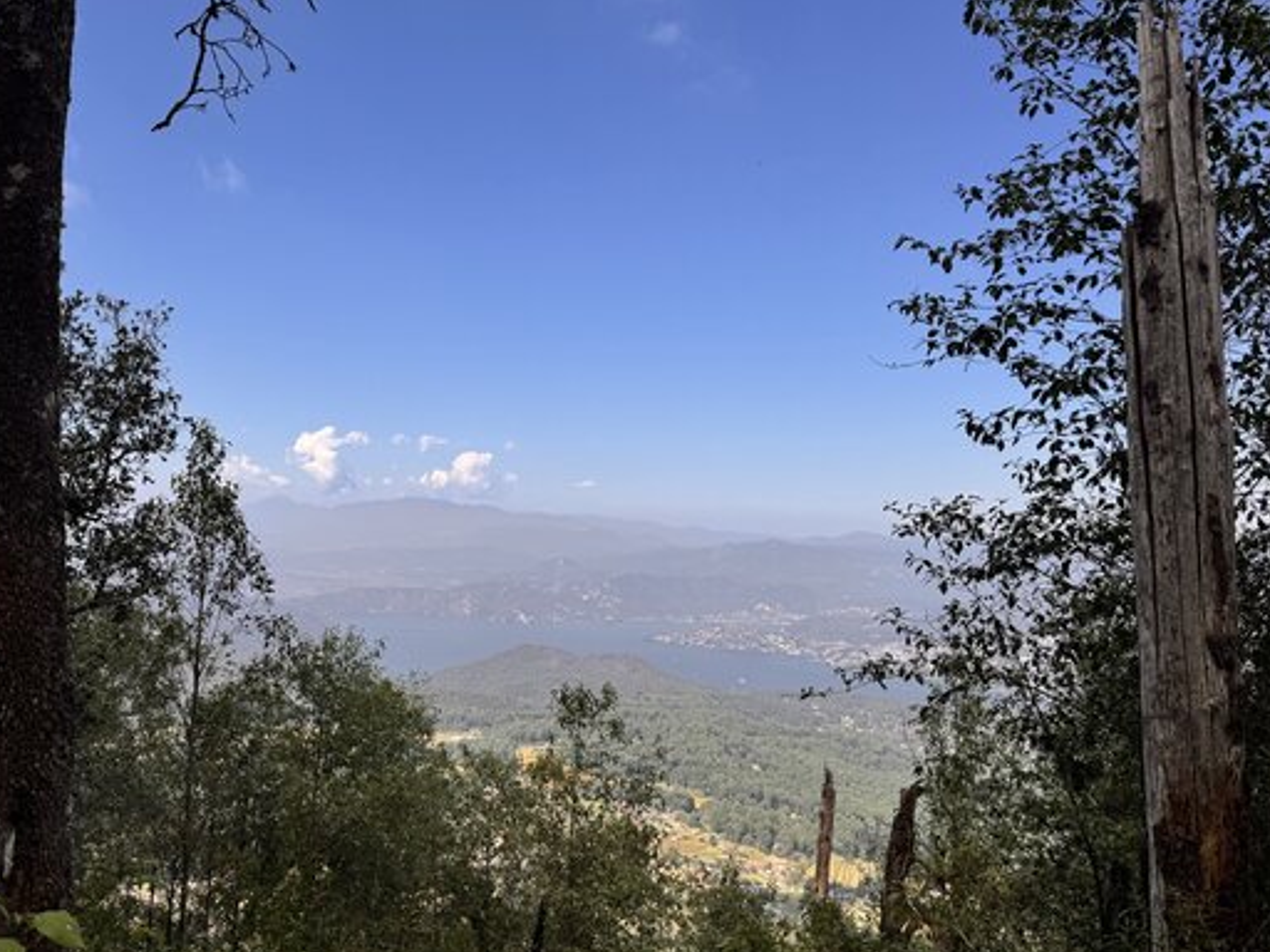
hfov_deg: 59.3
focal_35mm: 30
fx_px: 1101
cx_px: 484
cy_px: 471
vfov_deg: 46.8
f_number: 1.78
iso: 80
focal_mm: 6.76
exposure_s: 1/5348
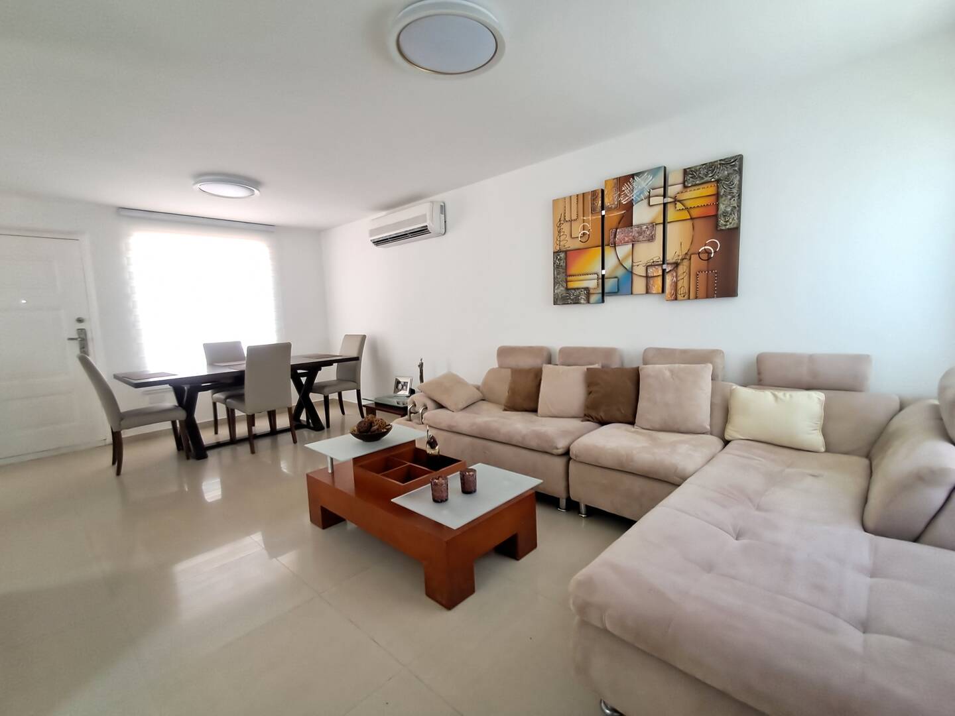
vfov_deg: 78.1
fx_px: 441
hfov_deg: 94.5
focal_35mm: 16
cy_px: 358
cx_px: 478
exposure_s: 1/40
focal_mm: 1.64
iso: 64
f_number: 2.2
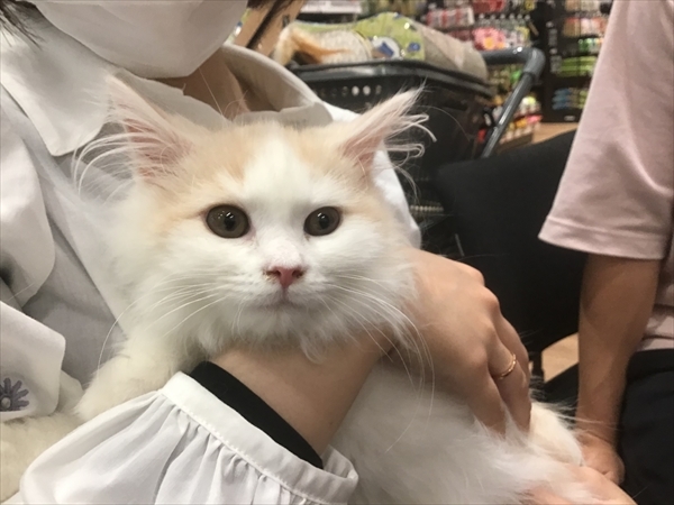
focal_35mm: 31
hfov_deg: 58.4
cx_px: 337
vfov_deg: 45.4
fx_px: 604
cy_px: 252
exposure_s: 1/30
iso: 25
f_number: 2.4
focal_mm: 3.3
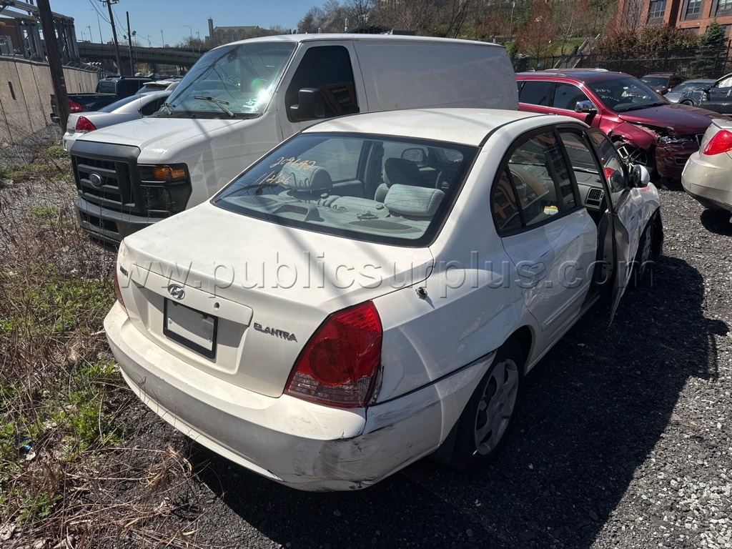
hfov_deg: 71.6
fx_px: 508
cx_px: 366
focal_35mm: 24
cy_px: 274
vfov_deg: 56.8
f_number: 1.78
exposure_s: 1/9009
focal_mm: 6.76
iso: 80
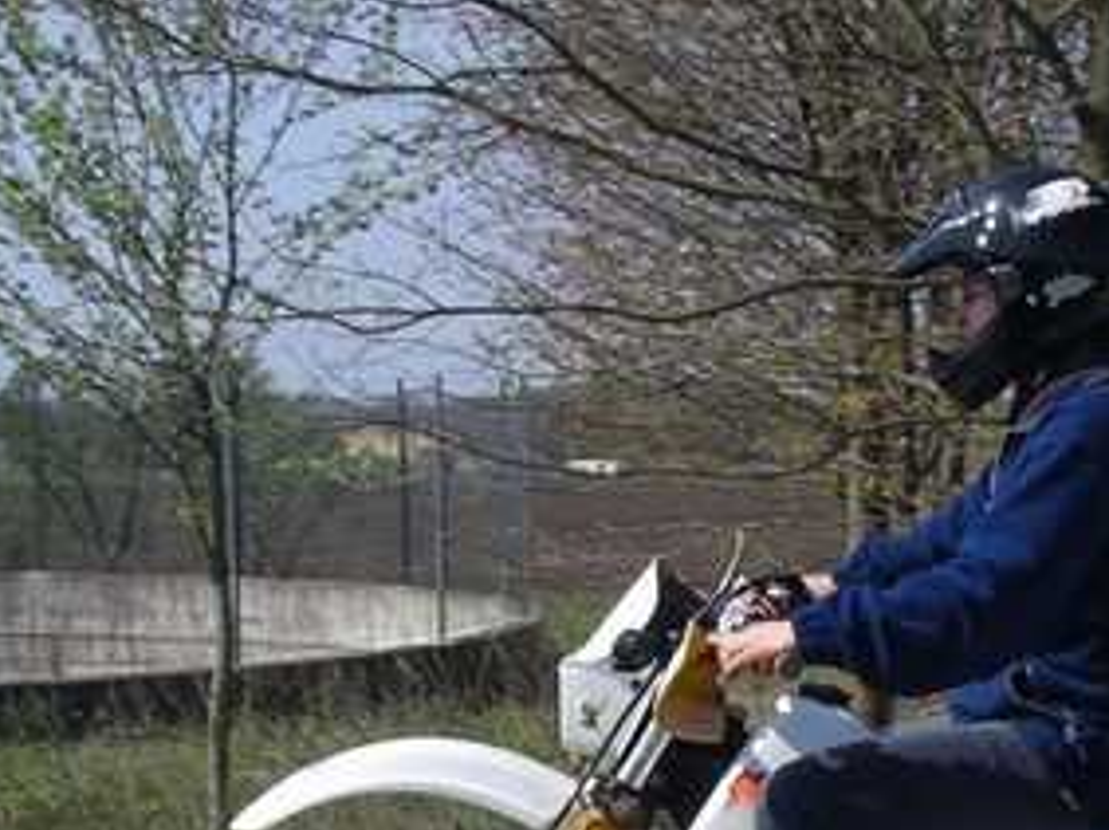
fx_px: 3361
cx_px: 963
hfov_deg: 18.5
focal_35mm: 105
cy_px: 795
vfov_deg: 13.9
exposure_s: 1/200
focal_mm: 5.7
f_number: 6.9
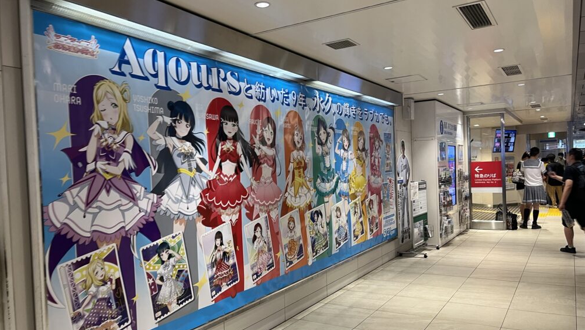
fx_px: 450
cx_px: 288
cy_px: 187
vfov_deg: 40.1
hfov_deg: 66.1
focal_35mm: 29
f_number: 1.6
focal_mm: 5.1
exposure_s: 1/50
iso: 80
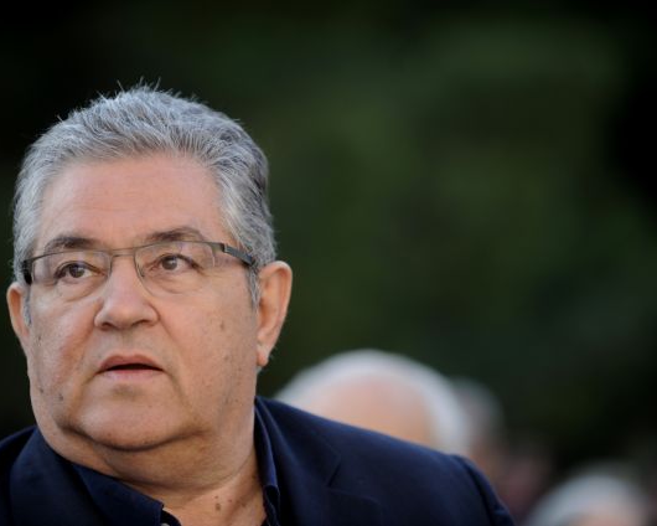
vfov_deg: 9.1
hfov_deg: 11.4
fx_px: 3306
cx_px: 311
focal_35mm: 170
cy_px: 263
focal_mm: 150
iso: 400
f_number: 2.8
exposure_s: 1/640
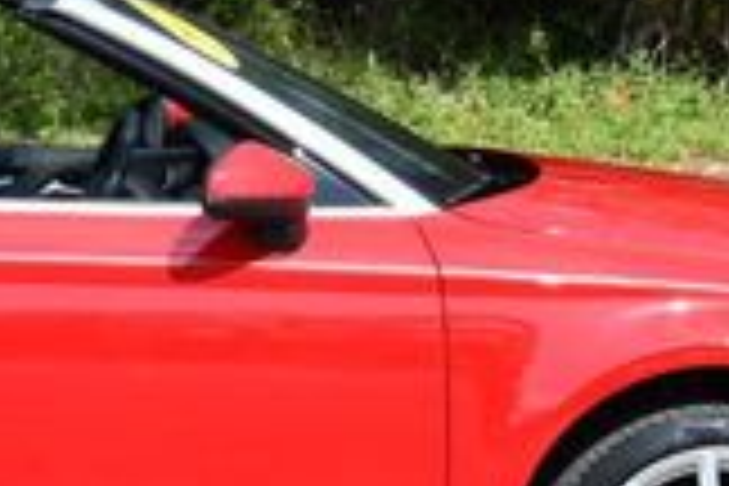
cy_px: 99
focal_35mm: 237
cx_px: -90
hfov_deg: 8.6
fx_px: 4799
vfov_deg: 5.8
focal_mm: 40
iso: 110
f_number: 8
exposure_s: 1/250
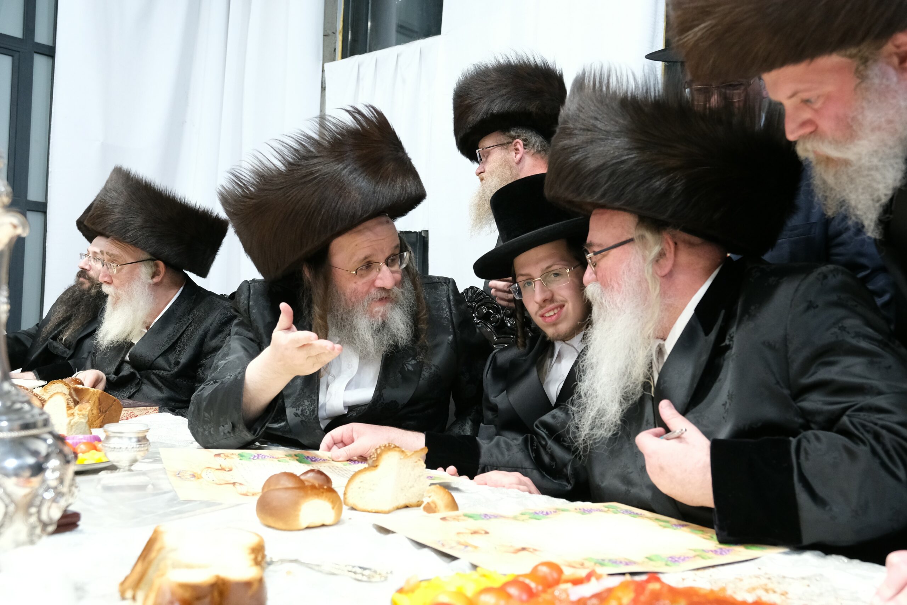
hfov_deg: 54.4
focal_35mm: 35
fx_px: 882
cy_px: 302
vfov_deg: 37.9
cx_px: 454
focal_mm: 23.4
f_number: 4.5
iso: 3200
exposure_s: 1/125
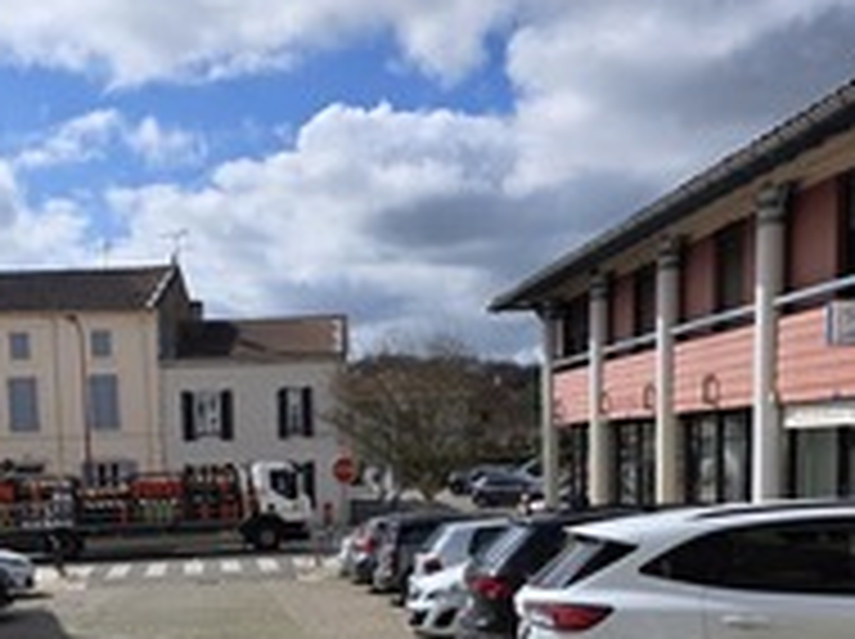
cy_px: 576
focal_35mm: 43
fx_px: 1061
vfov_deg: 31.9
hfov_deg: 42.8
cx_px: 236
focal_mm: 6.3
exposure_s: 1/7944
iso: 64
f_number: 1.7
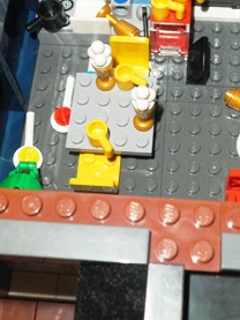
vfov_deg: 31.5
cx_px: 151
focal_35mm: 60
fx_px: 554
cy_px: 73
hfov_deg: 24.4
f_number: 7.9
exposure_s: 1/30
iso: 160
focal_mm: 4.7
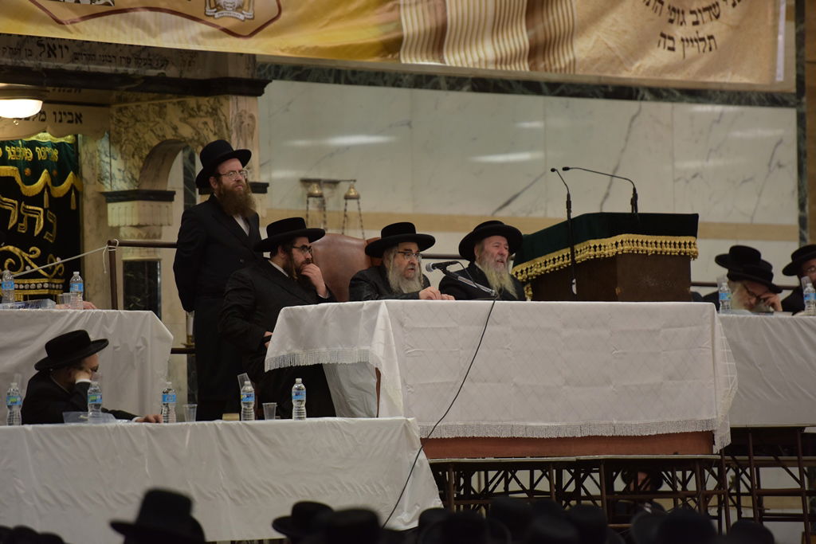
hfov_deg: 10.3
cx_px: 408
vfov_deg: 6.9
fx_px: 4534
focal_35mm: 200
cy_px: 272
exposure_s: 1/160
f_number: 2.8
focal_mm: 200
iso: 800
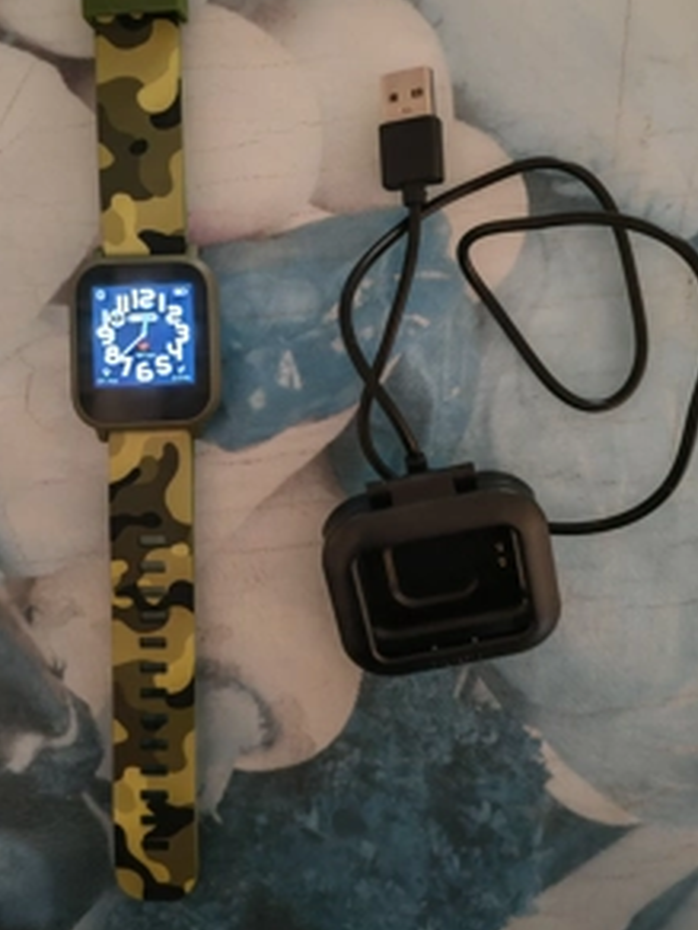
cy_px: 325
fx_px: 995
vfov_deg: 49.4
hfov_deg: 38.6
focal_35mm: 37
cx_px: 316
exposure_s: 1/17
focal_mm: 6.12
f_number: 1.9
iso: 6400
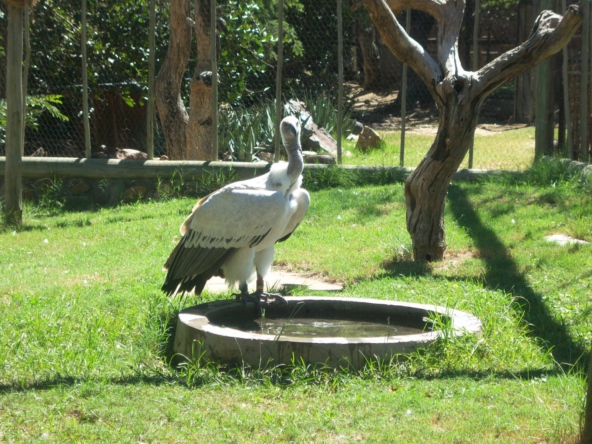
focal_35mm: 108
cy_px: 222
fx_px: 1847
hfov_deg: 18.2
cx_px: 296
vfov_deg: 13.7
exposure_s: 1/200
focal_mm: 22.5
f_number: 4.9
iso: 80
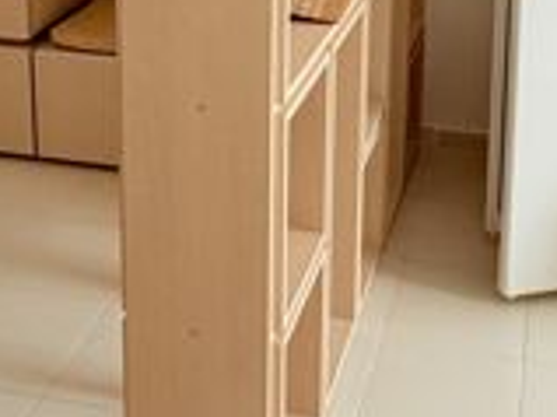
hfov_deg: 30.8
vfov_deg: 21.3
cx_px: 408
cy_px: -133
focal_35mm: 62
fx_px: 997
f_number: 2.2
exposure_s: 1/50
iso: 200
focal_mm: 2.22
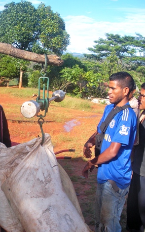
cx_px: 30
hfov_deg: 24.5
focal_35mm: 52
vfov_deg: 38.9
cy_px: 116
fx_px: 329
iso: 64
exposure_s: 1/376
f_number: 3.5
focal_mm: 6.3
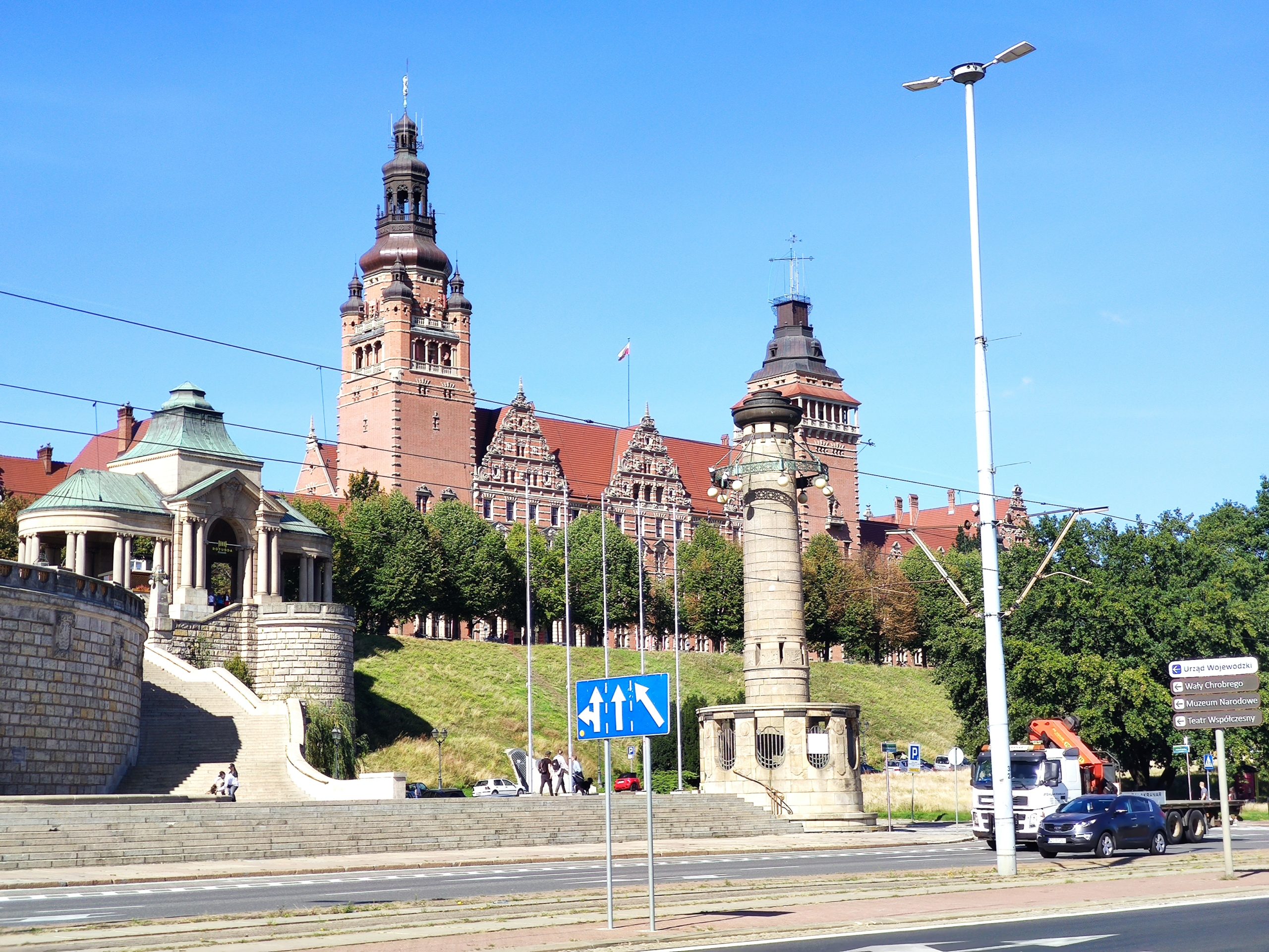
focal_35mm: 52
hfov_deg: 36.8
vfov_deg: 28.0
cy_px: 476
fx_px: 1906
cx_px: 634
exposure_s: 1/674
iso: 100
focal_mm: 5.54
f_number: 2.4
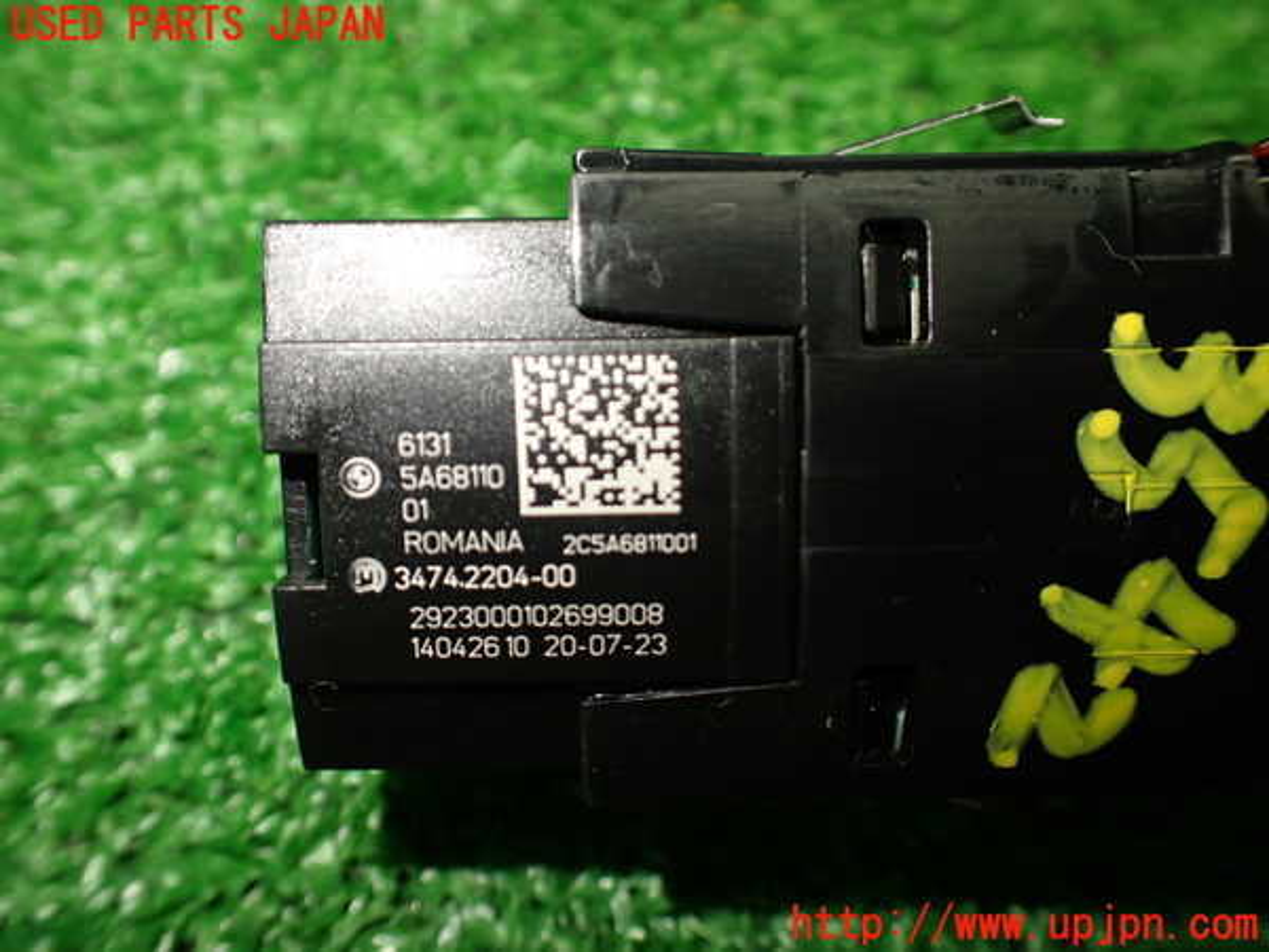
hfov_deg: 60.0
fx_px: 1100
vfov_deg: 46.8
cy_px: 476
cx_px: 634
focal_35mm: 30
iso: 250
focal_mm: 5.4
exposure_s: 1/125
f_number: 2.3
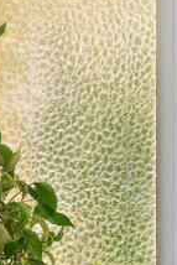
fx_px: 1237
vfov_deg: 12.2
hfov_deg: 8.0
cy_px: 147
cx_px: -119
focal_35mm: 168
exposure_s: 1/3.33
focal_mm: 24
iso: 200
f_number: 11
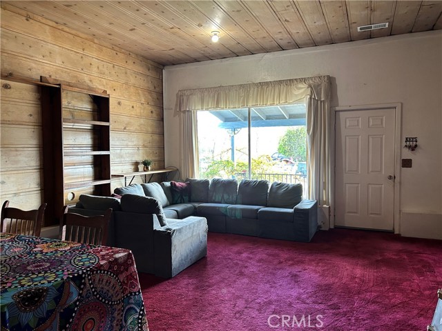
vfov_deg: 53.1
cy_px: 166
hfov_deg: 67.3
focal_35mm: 26
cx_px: 221
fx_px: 332
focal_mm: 5.7
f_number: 1.5
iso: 160
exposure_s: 1/60
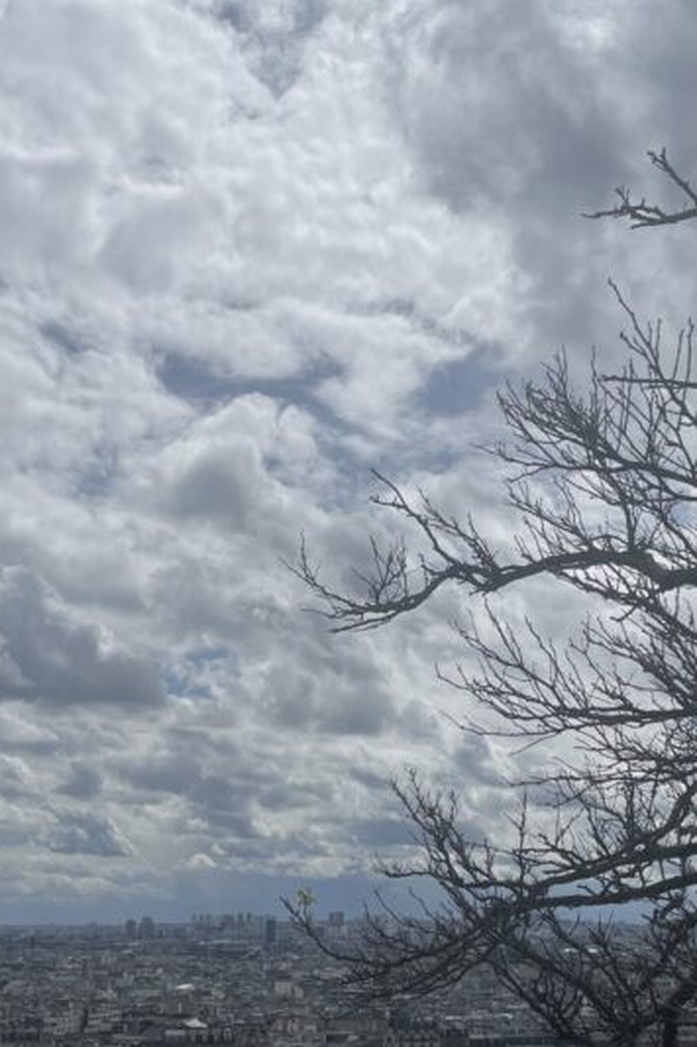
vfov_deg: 38.1
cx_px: 430
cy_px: 595
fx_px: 1511
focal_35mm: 52
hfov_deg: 25.9
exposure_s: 1/17241
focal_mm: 5.1
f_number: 1.6
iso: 40
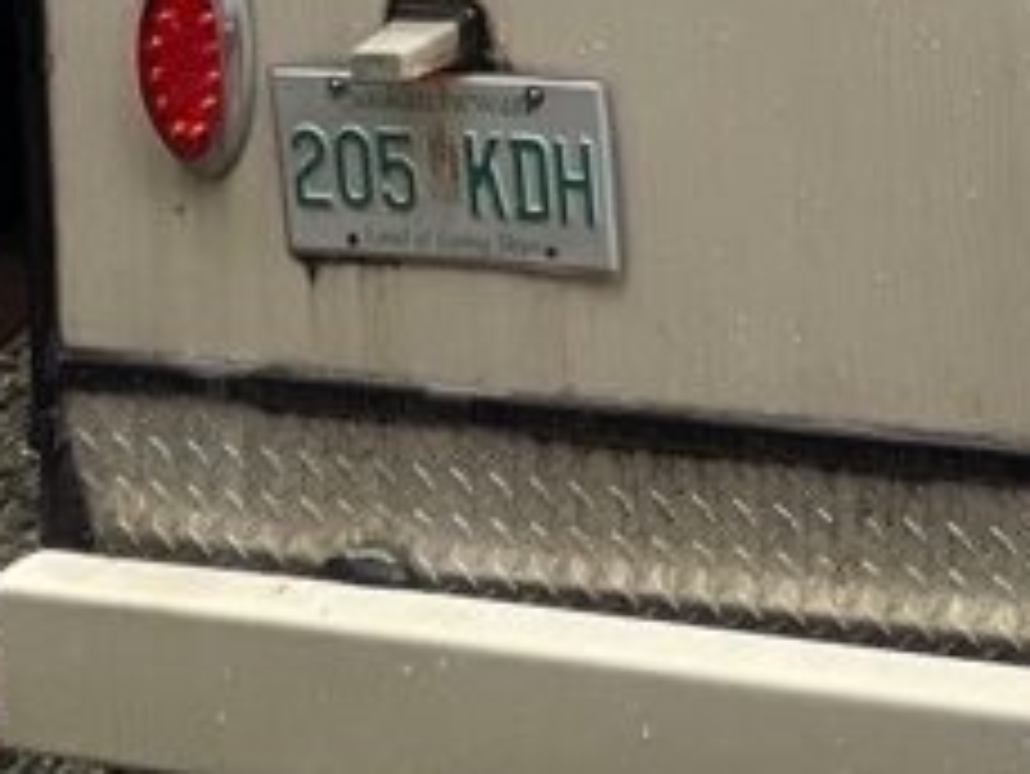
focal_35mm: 68
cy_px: -882
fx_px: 2024
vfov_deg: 15.7
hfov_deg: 22.6
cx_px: 1601
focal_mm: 1.57
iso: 32
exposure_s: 1/608
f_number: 1.8
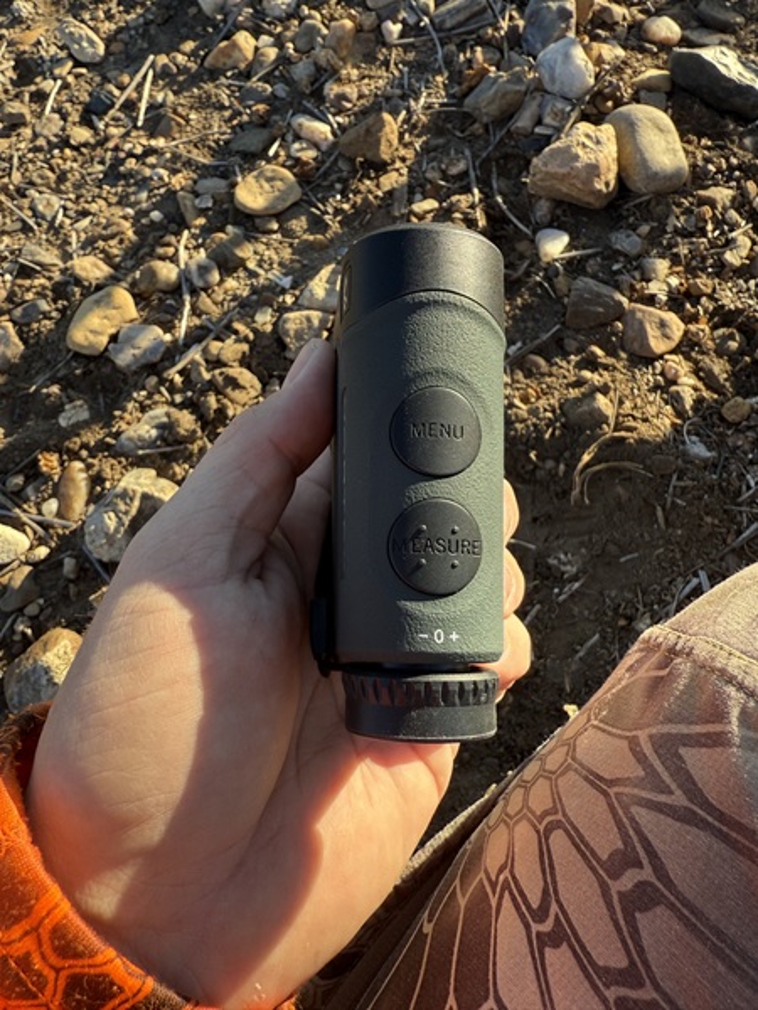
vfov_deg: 71.6
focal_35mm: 24
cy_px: 505
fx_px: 701
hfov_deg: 56.8
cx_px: 379
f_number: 2.2
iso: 50
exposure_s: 1/420
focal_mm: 2.22
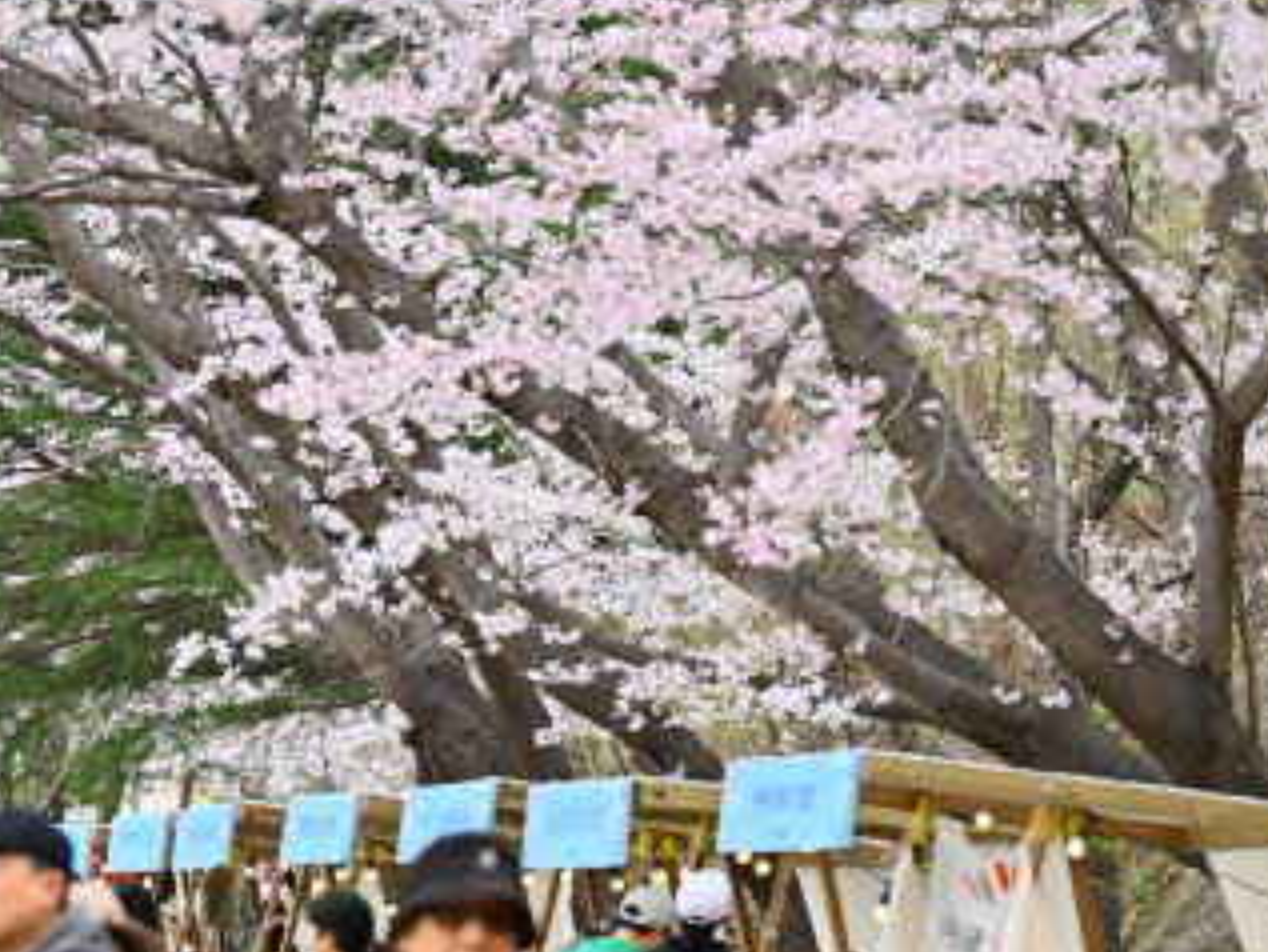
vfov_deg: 7.8
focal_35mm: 191
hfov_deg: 10.2
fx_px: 6999
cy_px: 712
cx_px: -88
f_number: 3.5
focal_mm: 90
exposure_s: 1/320
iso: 100
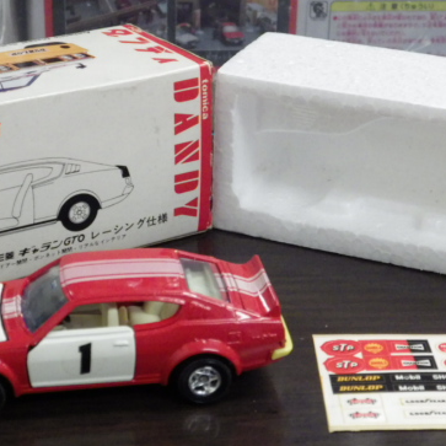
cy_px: 214
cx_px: 208
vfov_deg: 18.9
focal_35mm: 92
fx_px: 1341
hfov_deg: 18.9
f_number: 4
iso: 800
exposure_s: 1/50
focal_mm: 10.7
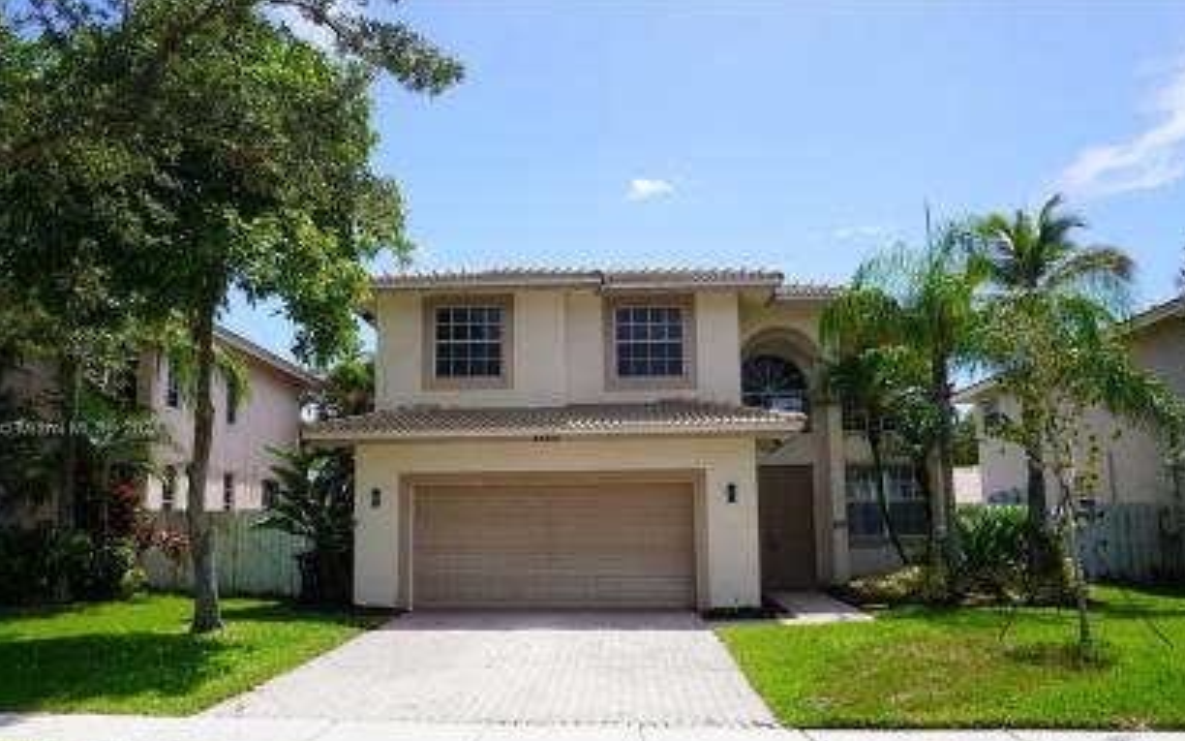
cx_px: 555
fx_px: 872
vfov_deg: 45.9
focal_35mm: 27
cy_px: 430
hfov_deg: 68.3
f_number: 10
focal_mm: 16
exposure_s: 1/160
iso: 100
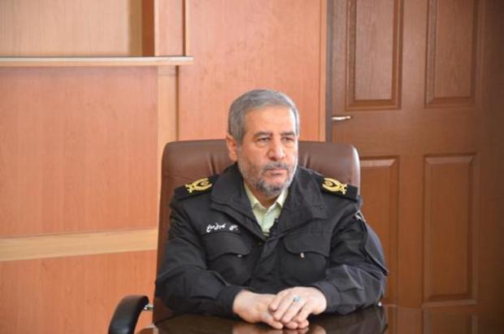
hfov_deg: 15.2
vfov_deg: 10.1
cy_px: 167
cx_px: 252
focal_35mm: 135
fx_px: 1887
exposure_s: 1/20
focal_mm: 90
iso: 1600
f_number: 5.6
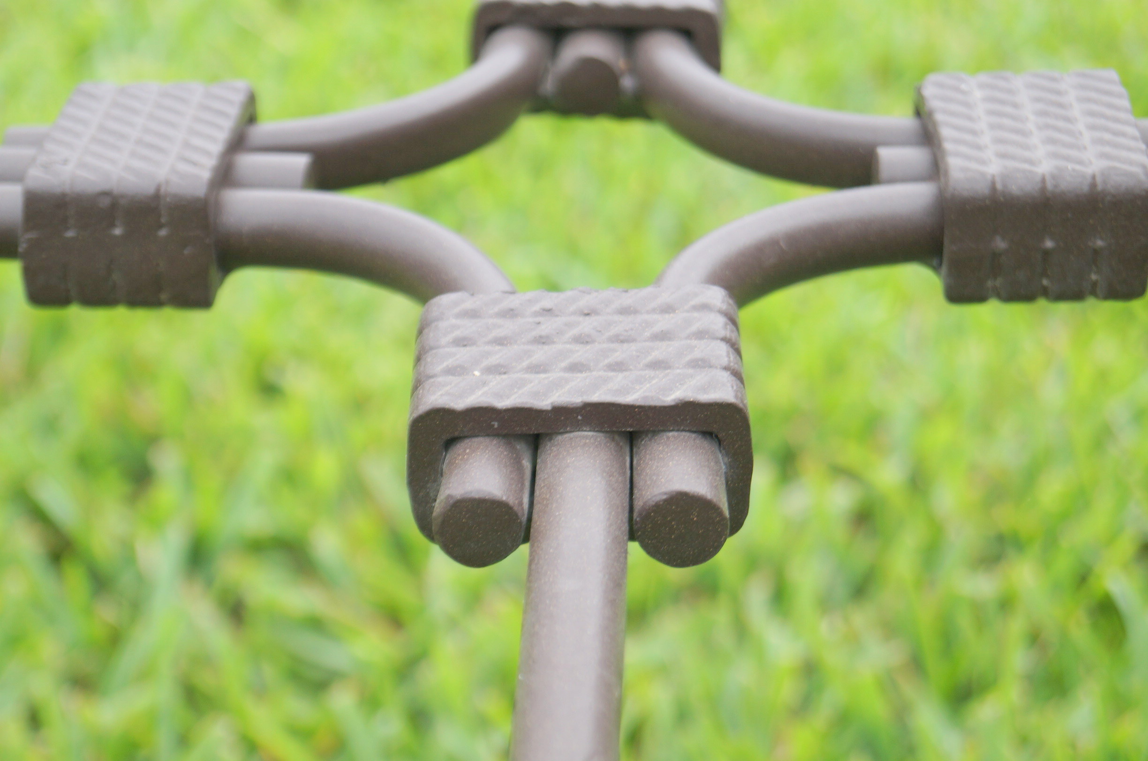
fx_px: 2627
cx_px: 574
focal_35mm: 82
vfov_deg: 16.5
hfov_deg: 24.7
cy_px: 380
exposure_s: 1/100
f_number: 5.6
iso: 200
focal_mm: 55
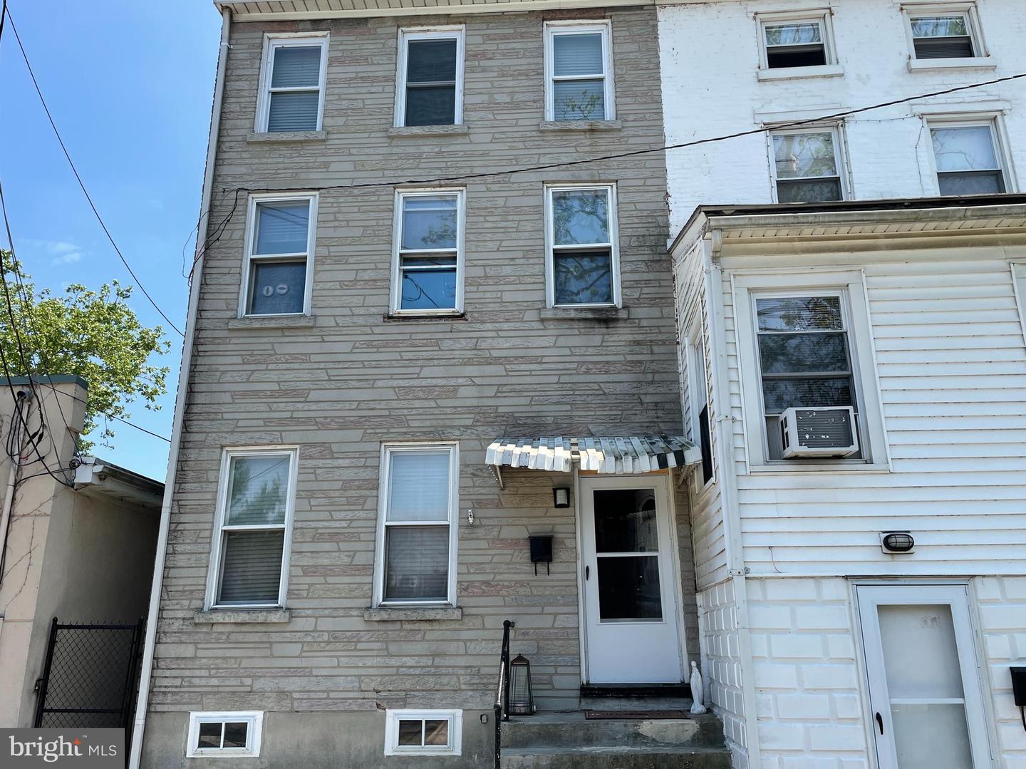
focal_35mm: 26
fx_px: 770
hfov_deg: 67.3
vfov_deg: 53.0
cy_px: 384
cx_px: 513
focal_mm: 4.2
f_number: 1.6
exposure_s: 1/1855
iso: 32
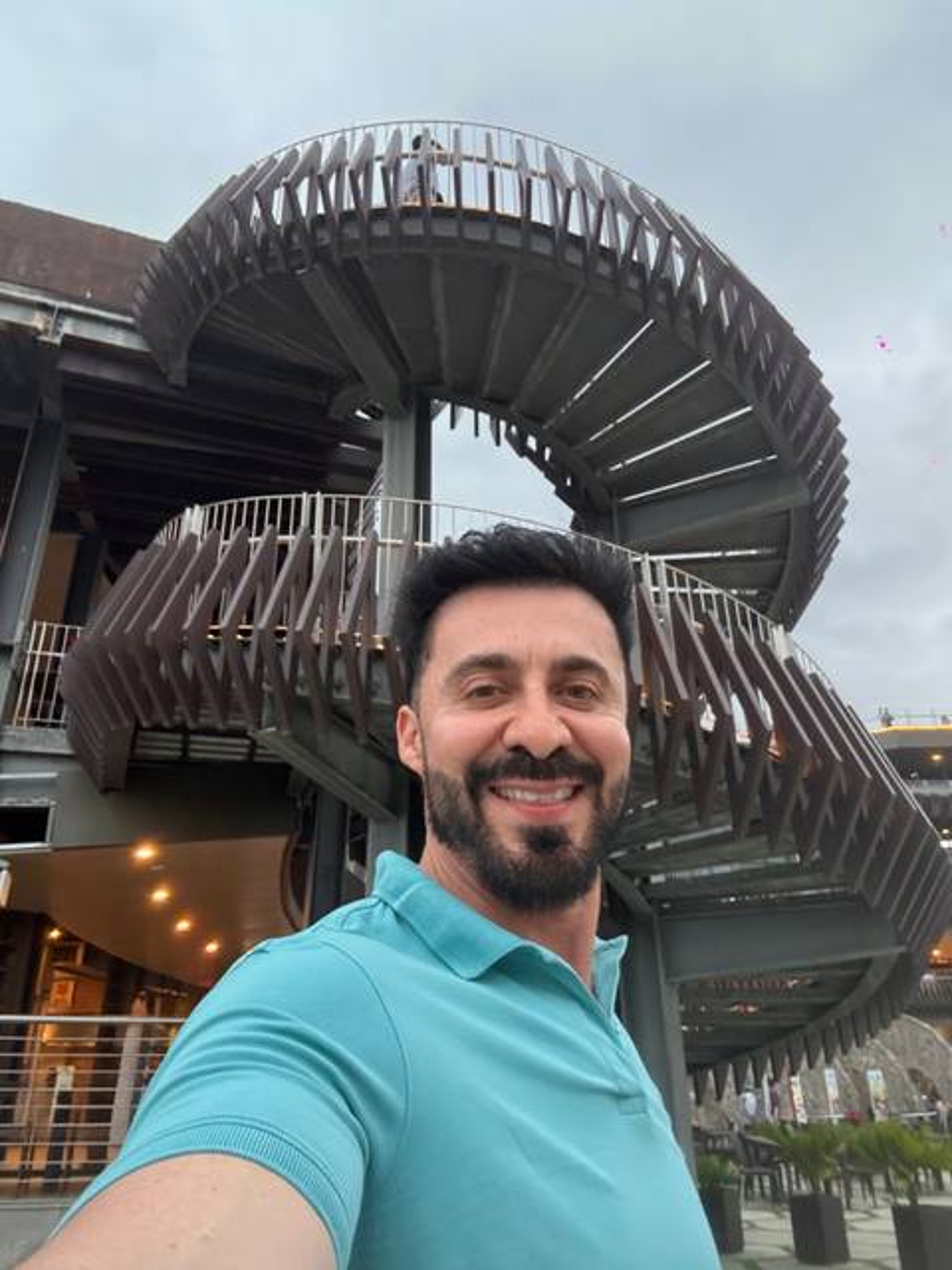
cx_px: 476
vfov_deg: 73.9
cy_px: 635
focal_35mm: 23
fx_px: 843
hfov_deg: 58.9
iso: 320
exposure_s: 1/60
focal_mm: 2.69
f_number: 1.9
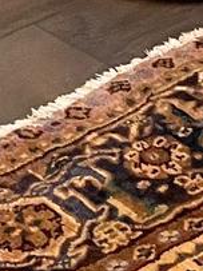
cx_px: -459
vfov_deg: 8.1
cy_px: -621
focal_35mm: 197
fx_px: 1542
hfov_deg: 6.7
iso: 100
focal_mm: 4.2
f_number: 1.6
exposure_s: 1/60
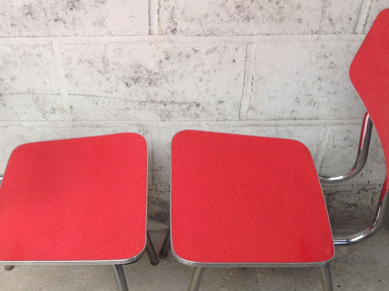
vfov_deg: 25.8
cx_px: 155
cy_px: 206
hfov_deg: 34.3
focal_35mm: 56
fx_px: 628
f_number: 2.4
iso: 80
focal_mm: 4.28
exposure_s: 1/20
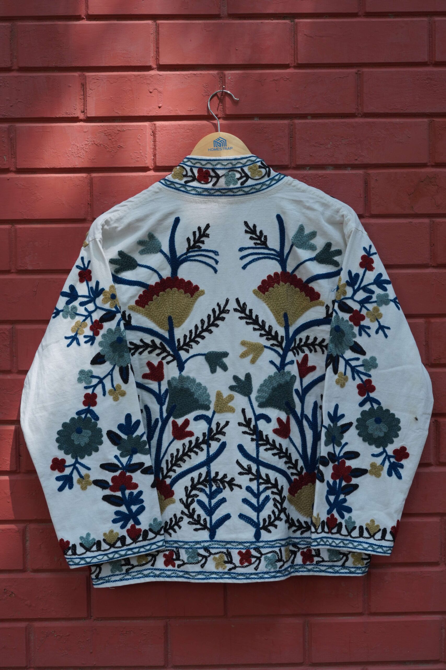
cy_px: 335
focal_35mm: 50
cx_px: 223
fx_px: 929
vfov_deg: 39.6
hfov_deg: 27.0
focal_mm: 50
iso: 400
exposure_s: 1/160
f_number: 8
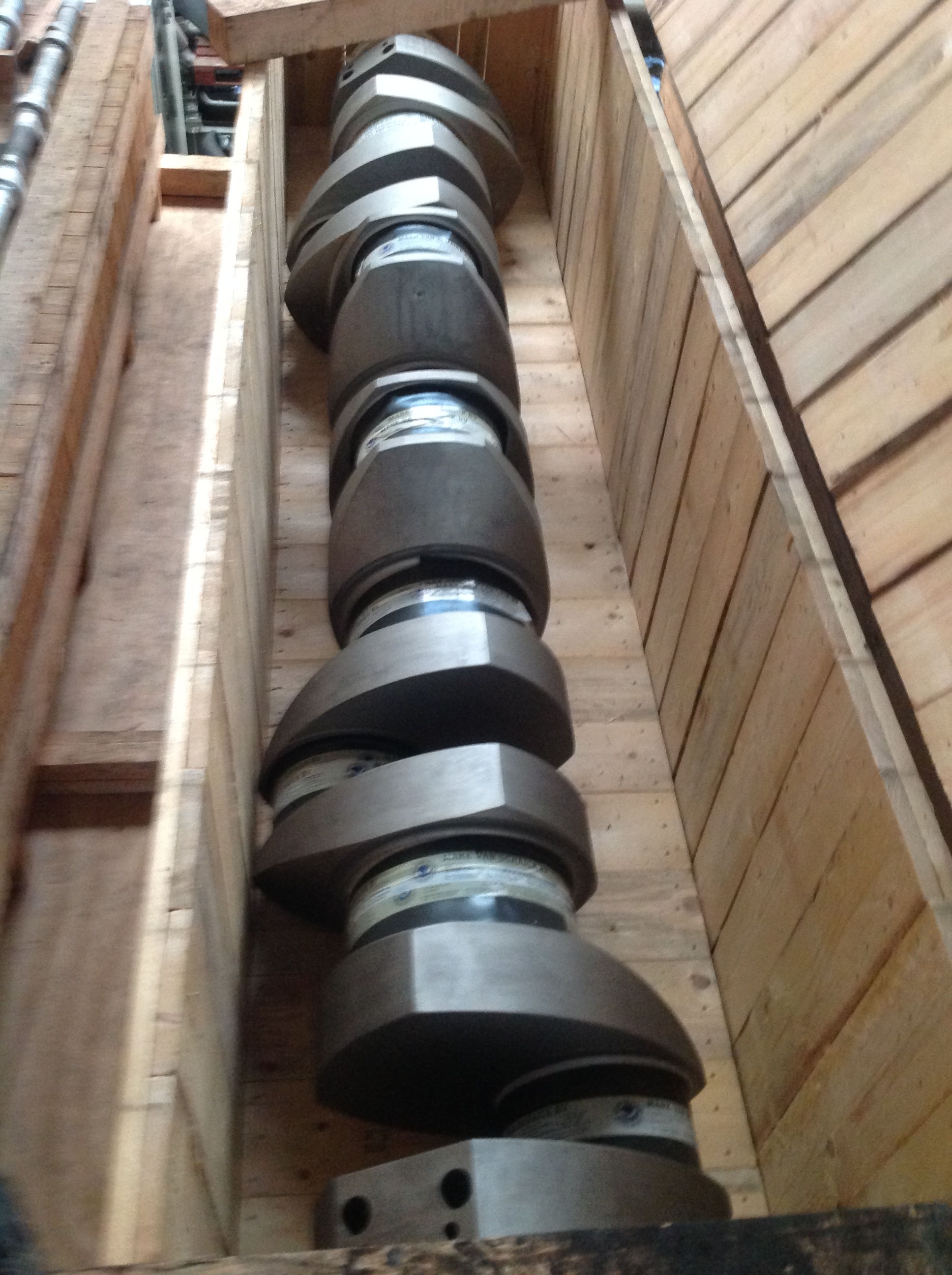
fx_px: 1287
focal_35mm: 35
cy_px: 638
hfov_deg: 40.6
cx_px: 476
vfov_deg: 52.7
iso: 320
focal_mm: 4.28
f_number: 2.4
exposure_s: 1/15
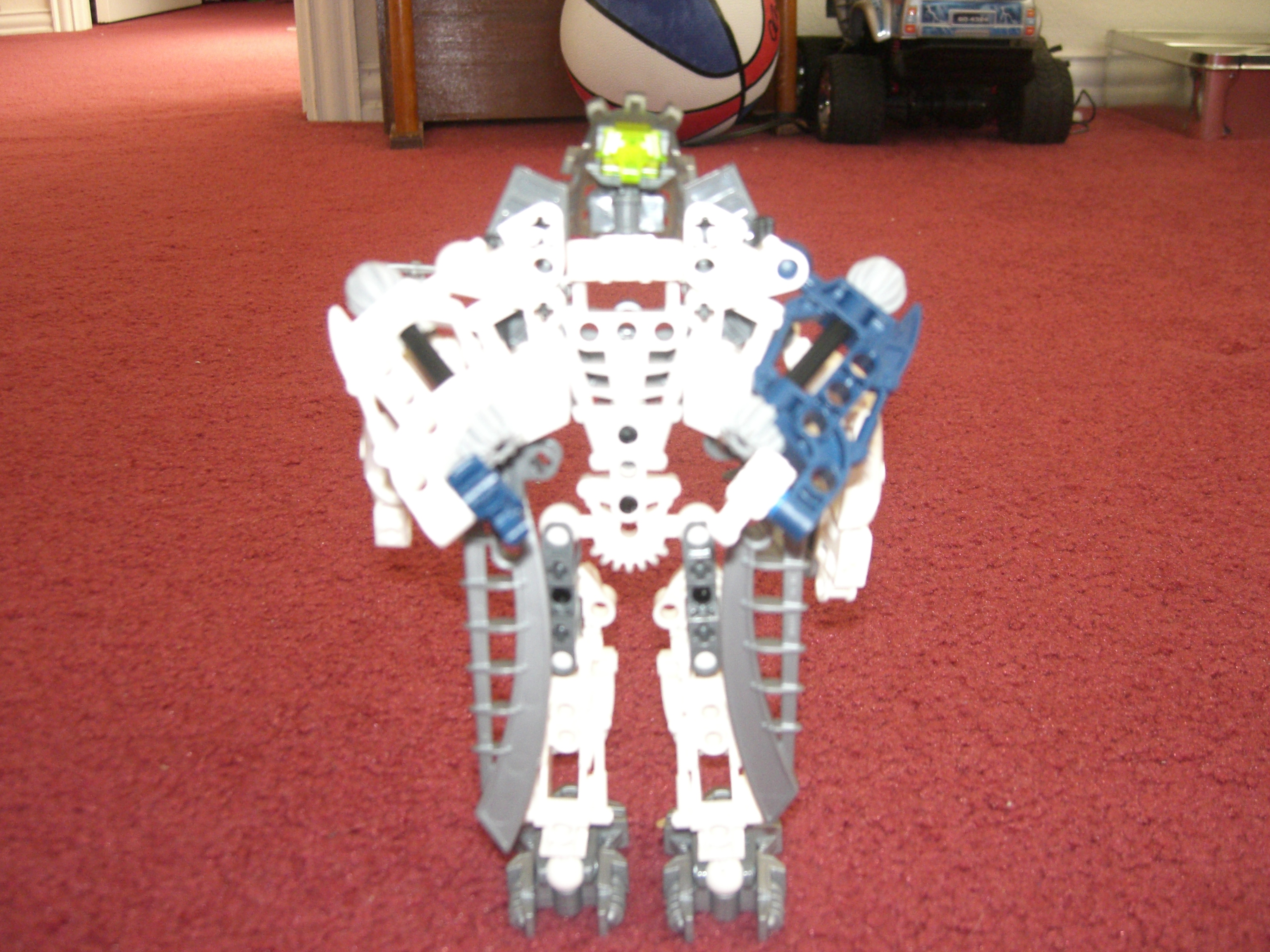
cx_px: 635
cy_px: 476
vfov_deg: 37.7
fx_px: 1394
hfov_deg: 49.0
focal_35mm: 38
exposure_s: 1/60
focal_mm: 7.9
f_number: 2.8
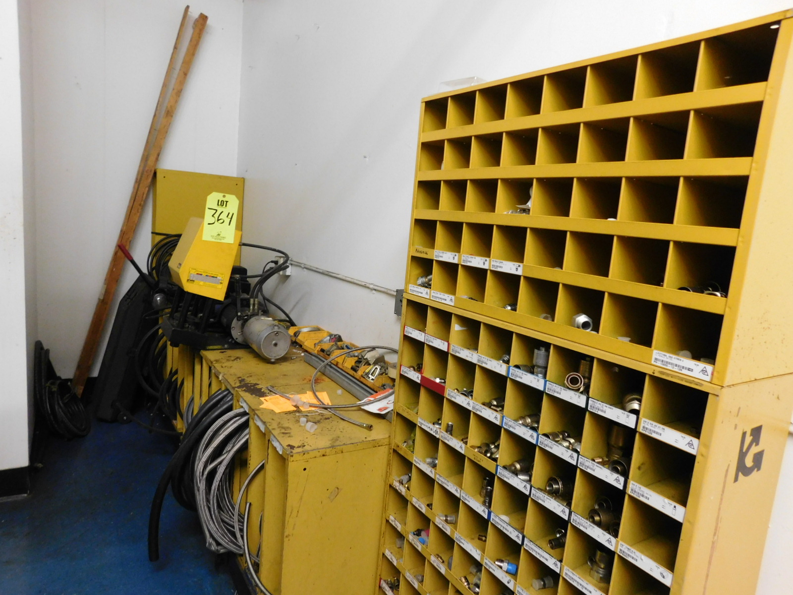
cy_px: 298
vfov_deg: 58.9
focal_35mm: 23
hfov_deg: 73.9
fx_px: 527
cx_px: 396
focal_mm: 4
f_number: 3
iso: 400
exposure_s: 1/20
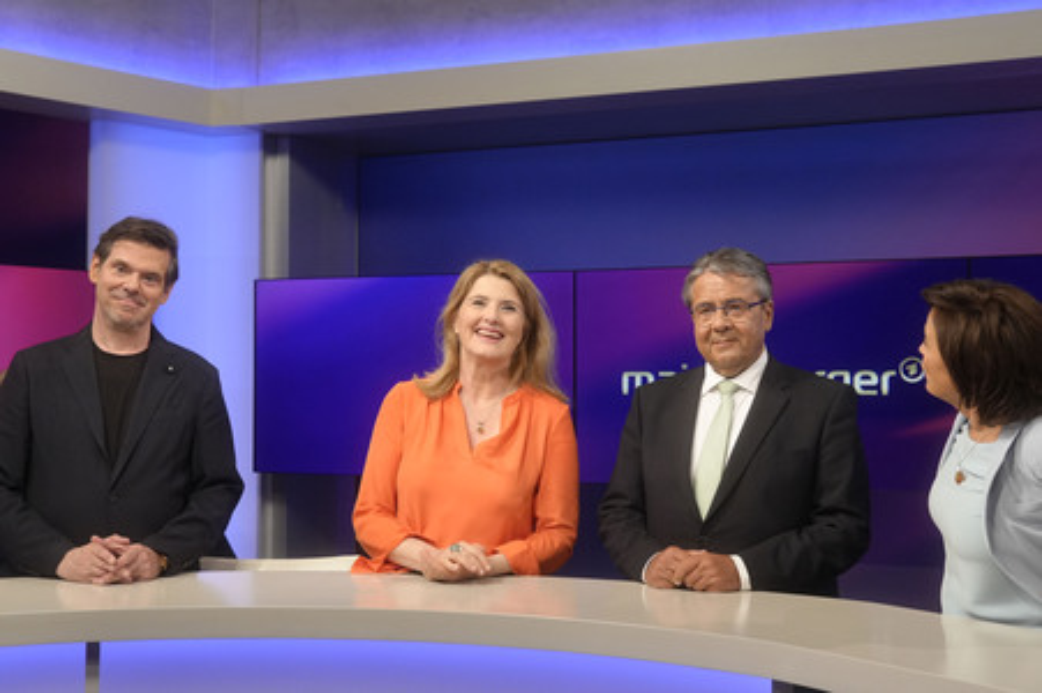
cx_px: 521
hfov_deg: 43.6
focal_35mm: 45
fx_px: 1302
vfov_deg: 29.8
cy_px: 346
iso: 1600
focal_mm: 30
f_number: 4
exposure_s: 1/160
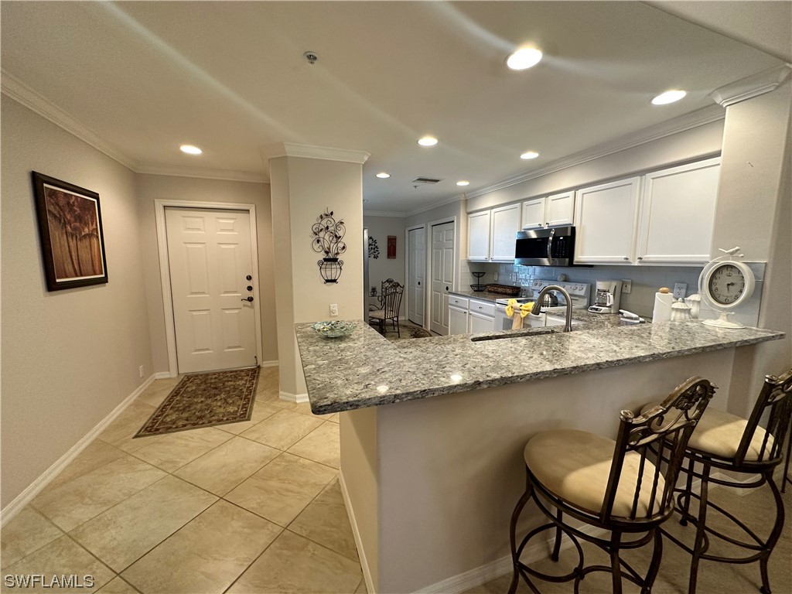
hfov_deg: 102.1
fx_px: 320
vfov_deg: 85.7
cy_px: 297
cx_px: 396
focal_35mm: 14
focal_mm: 2.22
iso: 200
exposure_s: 1/60
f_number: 2.2
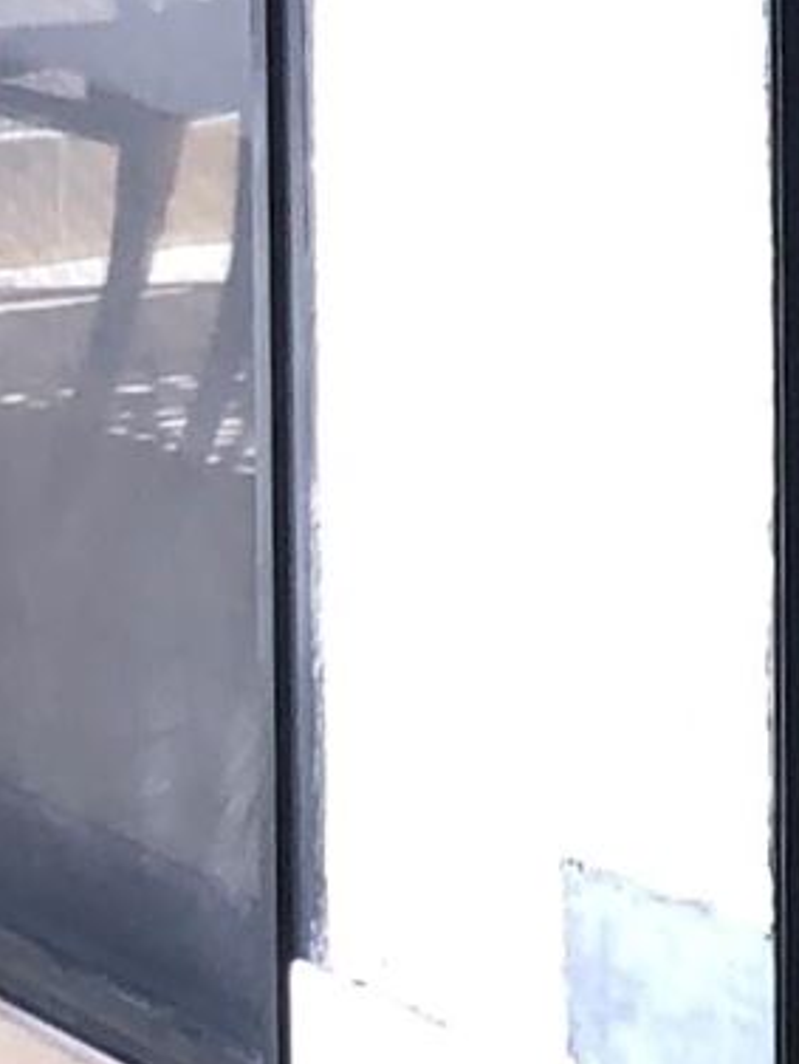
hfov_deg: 6.2
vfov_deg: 8.6
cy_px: -106
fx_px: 7013
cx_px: 1937
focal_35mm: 228
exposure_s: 1/120
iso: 50
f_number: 1.8
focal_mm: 3.99
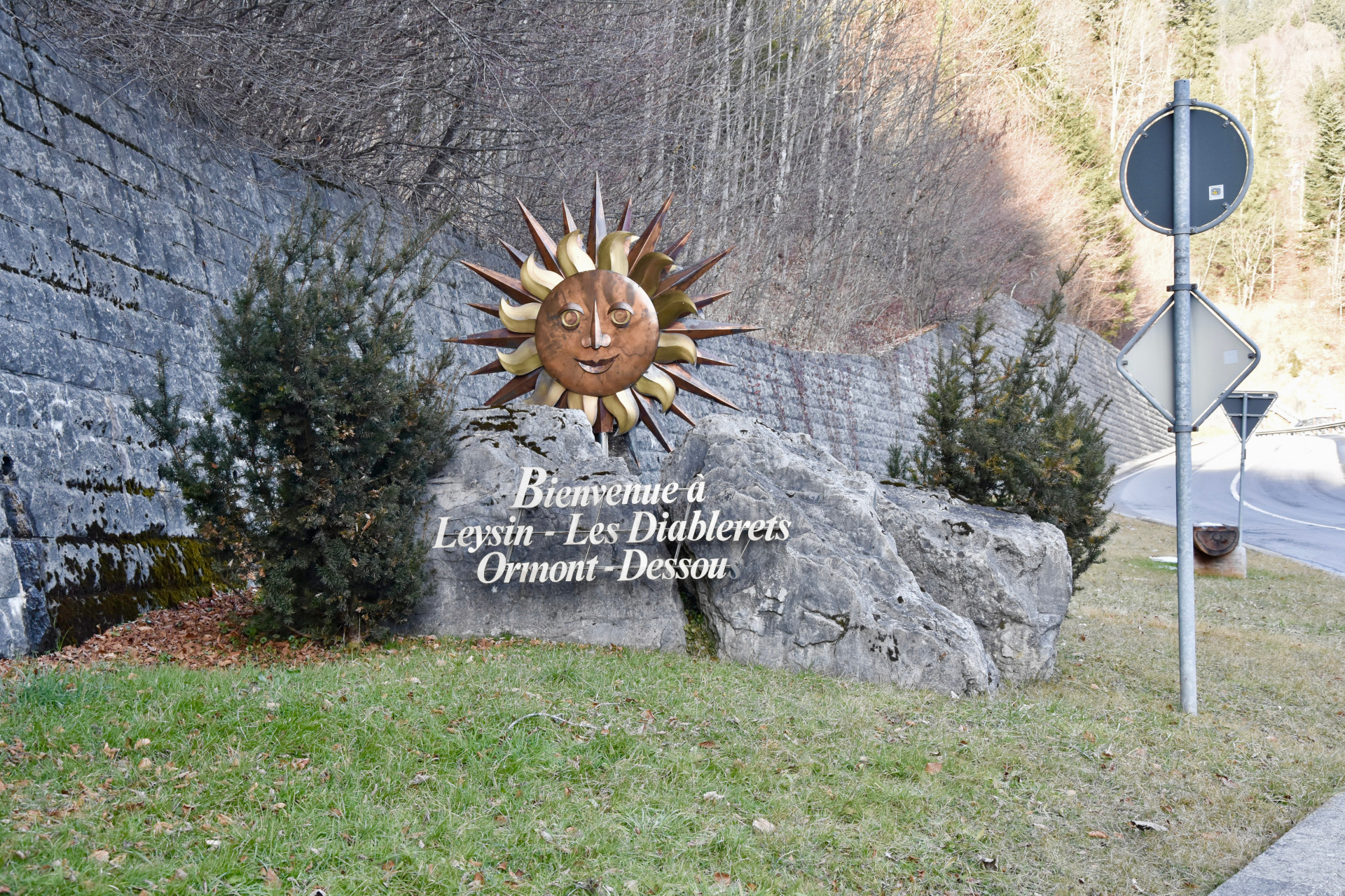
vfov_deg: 23.8
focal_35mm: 57
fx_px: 2129
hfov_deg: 35.1
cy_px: 448
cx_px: 672
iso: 800
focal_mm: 38
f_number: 8
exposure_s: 1/250
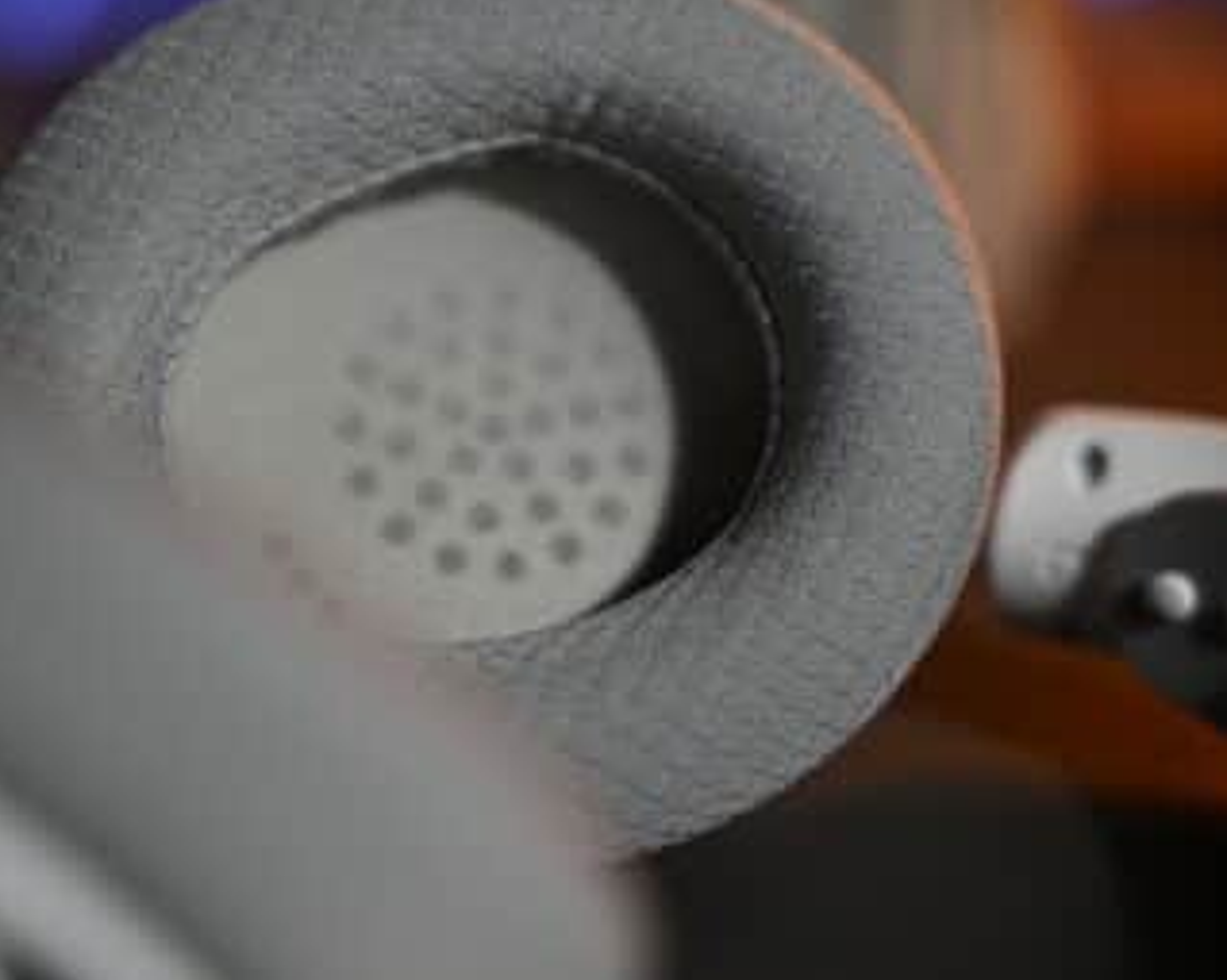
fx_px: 3122
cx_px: 488
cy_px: 484
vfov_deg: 17.9
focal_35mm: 86
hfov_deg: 22.2
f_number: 2.8
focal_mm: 75
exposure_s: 1/200
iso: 320
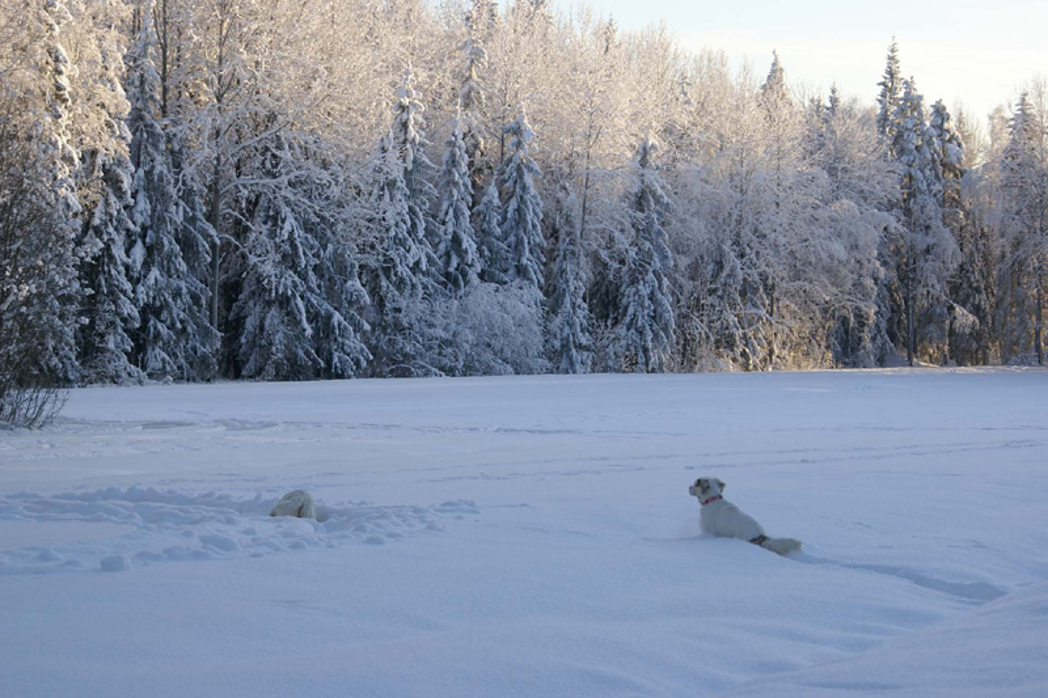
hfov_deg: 19.5
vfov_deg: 13.0
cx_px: 524
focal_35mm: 105
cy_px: 349
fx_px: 3056
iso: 100
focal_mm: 70
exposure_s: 1/160
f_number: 6.3
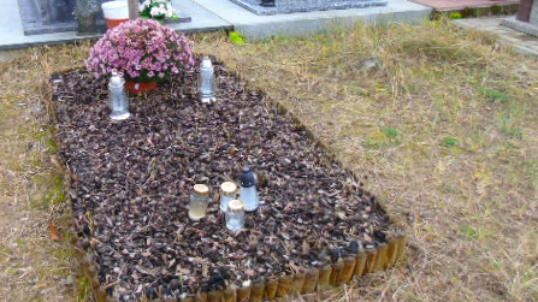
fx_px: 556
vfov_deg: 30.1
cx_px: 171
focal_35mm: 39
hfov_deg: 50.5
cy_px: 95
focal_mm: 4.4
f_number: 3.4
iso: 80
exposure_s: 1/50
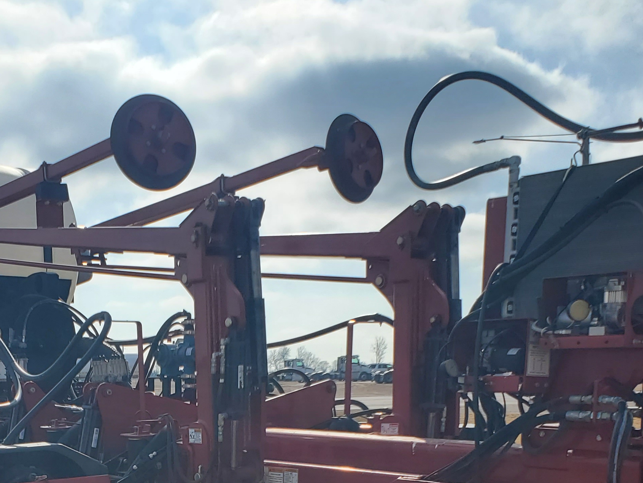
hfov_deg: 34.2
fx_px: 1022
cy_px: 503
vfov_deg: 25.1
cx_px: 164
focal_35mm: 55
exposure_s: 1/3707
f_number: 2.4
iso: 50
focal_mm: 4.3
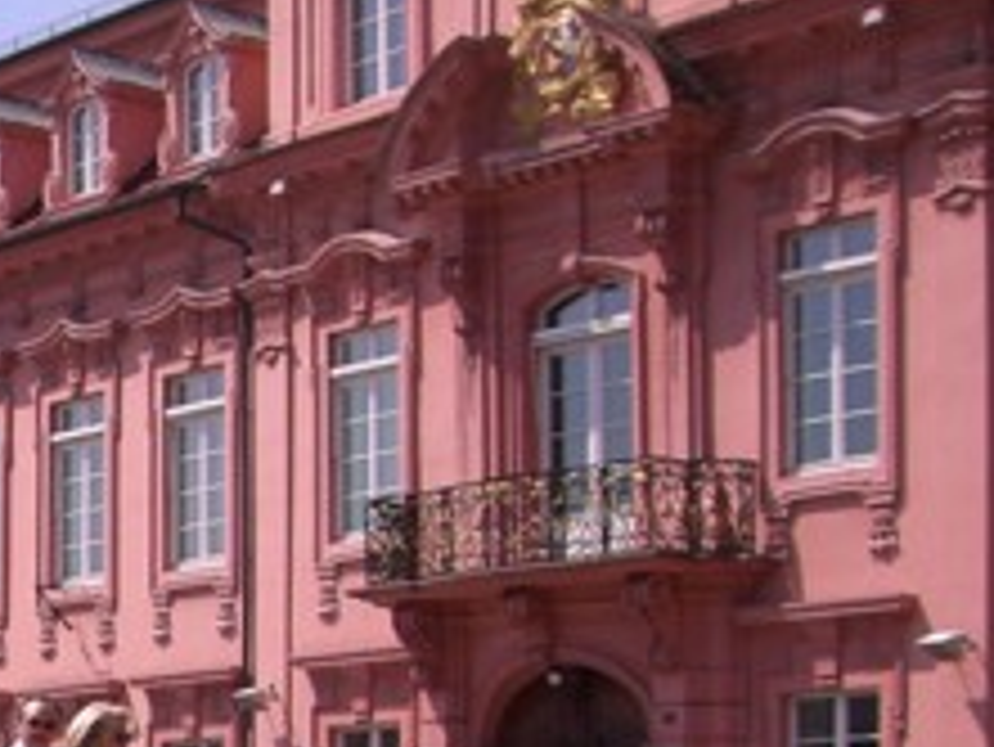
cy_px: 1022
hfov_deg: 16.7
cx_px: -360
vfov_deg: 12.9
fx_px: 3160
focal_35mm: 110
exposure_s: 1/800
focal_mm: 6.2
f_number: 4.3
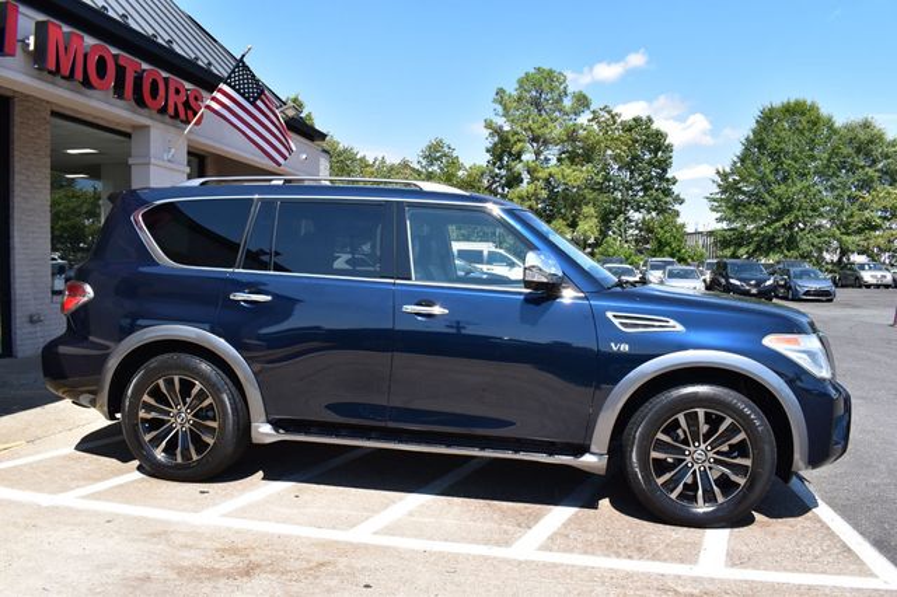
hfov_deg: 67.4
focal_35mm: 27
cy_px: 298
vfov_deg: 47.9
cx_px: 448
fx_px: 672
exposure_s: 1/400
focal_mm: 18
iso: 400
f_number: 11
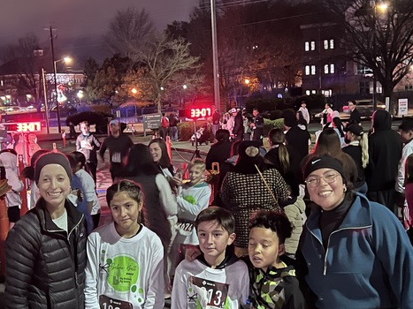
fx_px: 680
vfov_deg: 25.6
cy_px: 195
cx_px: 195
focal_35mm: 57
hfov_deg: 33.8
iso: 1000
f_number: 1.5
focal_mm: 5.7
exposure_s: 1/17
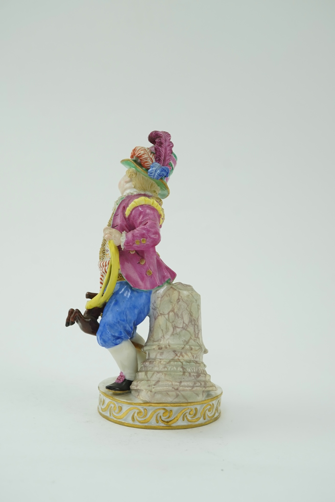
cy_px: 251
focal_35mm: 45
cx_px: 168
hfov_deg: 29.9
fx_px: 628
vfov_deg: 43.6
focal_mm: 30
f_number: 11
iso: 500
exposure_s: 1/50
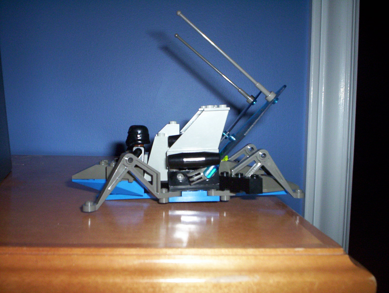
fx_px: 428
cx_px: 194
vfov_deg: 37.9
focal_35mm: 38
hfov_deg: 48.9
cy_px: 146
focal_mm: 4.99
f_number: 4.5
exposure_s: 1/60
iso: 140
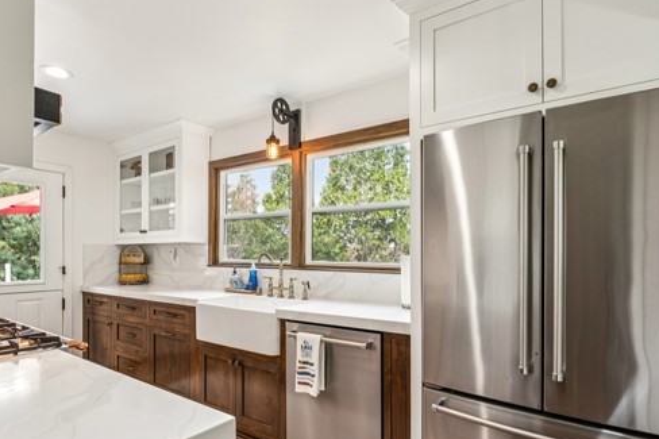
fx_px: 389
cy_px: 249
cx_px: 298
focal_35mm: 21
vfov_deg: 58.6
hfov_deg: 80.3
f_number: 13
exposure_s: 1/2
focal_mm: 16.2
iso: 100
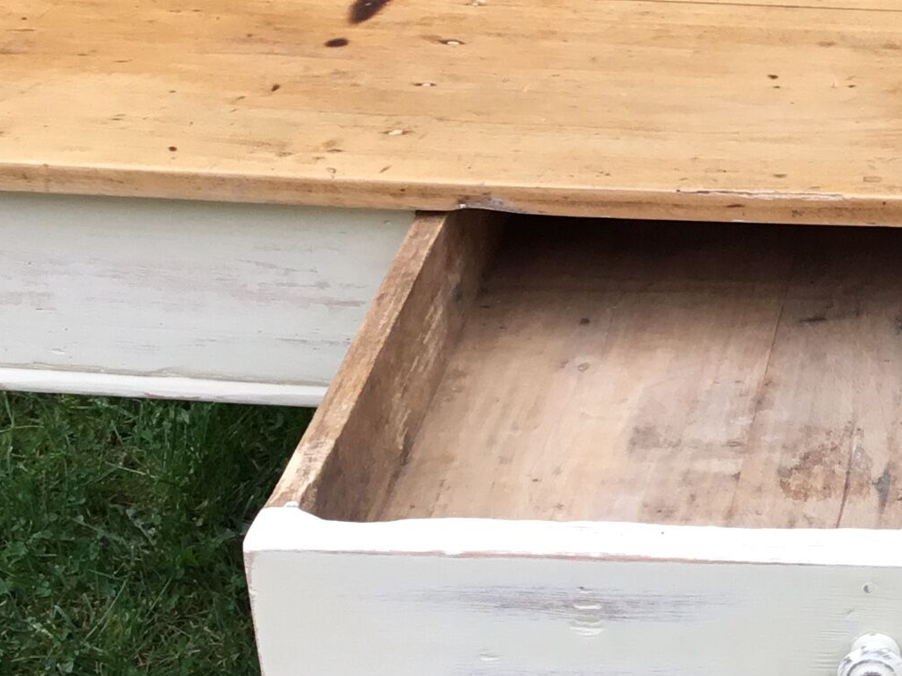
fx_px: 2606
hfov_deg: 19.0
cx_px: 922
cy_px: 424
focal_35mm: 100
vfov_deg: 14.8
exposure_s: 1/154
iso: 25
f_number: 2.4
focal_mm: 3.3
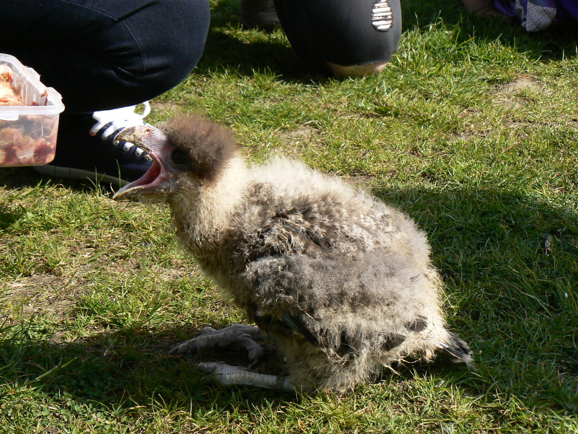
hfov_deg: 25.3
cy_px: 217
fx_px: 1286
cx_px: 289
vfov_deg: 19.1
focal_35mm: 77
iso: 100
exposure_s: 1/500
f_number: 5.6
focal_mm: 12.9
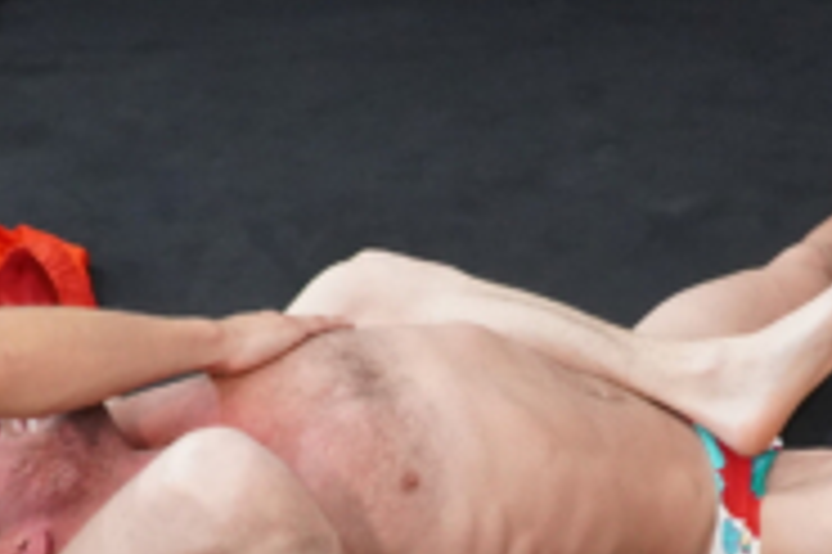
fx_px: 1686
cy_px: 529
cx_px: 540
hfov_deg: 27.6
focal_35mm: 73
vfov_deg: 18.2
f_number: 4
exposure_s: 1/160
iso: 4000
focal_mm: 18
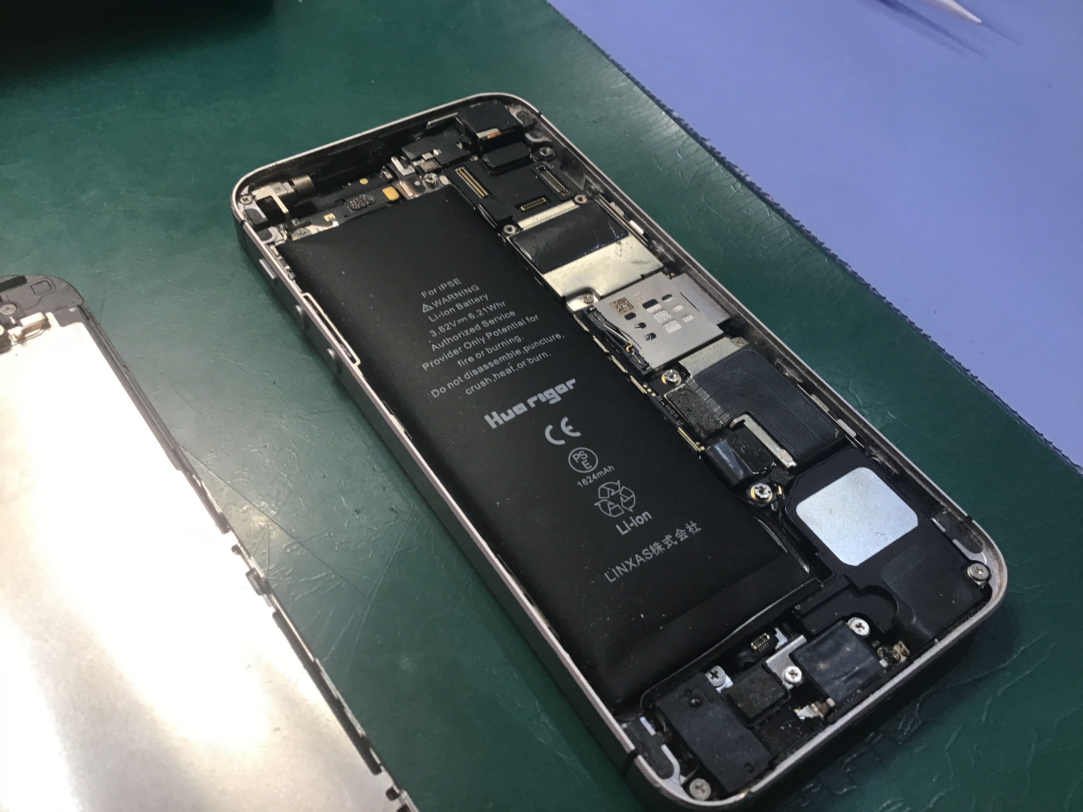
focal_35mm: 31
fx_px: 970
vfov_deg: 45.4
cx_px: 542
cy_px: 406
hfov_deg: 58.4
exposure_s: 1/40
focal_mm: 3.3
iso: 25
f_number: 2.4
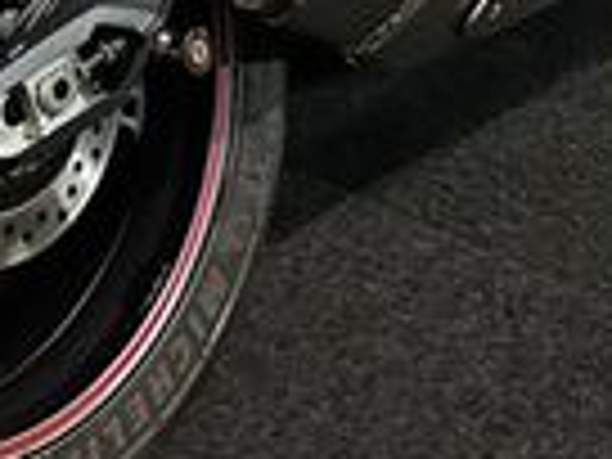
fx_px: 1998
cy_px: -360
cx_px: 238
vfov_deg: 12.1
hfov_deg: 17.4
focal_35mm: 113
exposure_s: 1/33
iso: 1000
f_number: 1.78
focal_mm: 6.86
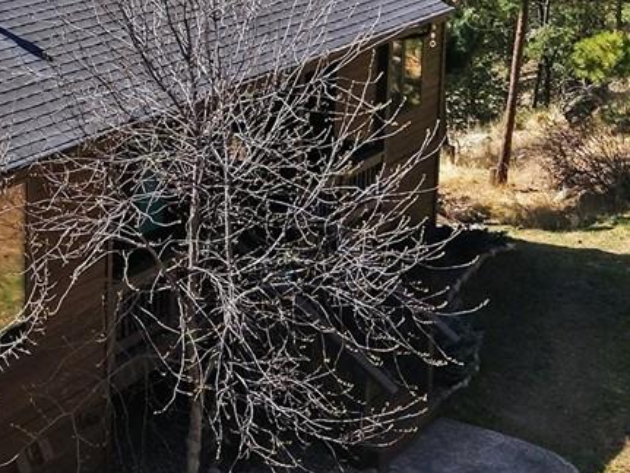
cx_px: -80
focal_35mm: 89
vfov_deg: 16.3
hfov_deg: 20.8
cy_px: 9
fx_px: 1621
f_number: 1.8
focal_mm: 8.7
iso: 220
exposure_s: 1/8000
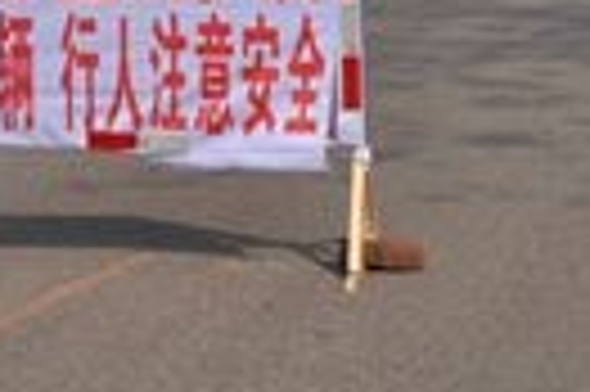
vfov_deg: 9.8
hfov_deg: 15.0
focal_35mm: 137
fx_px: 2242
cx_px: 360
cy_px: -126
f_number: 9
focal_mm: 24
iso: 200
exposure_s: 1/320
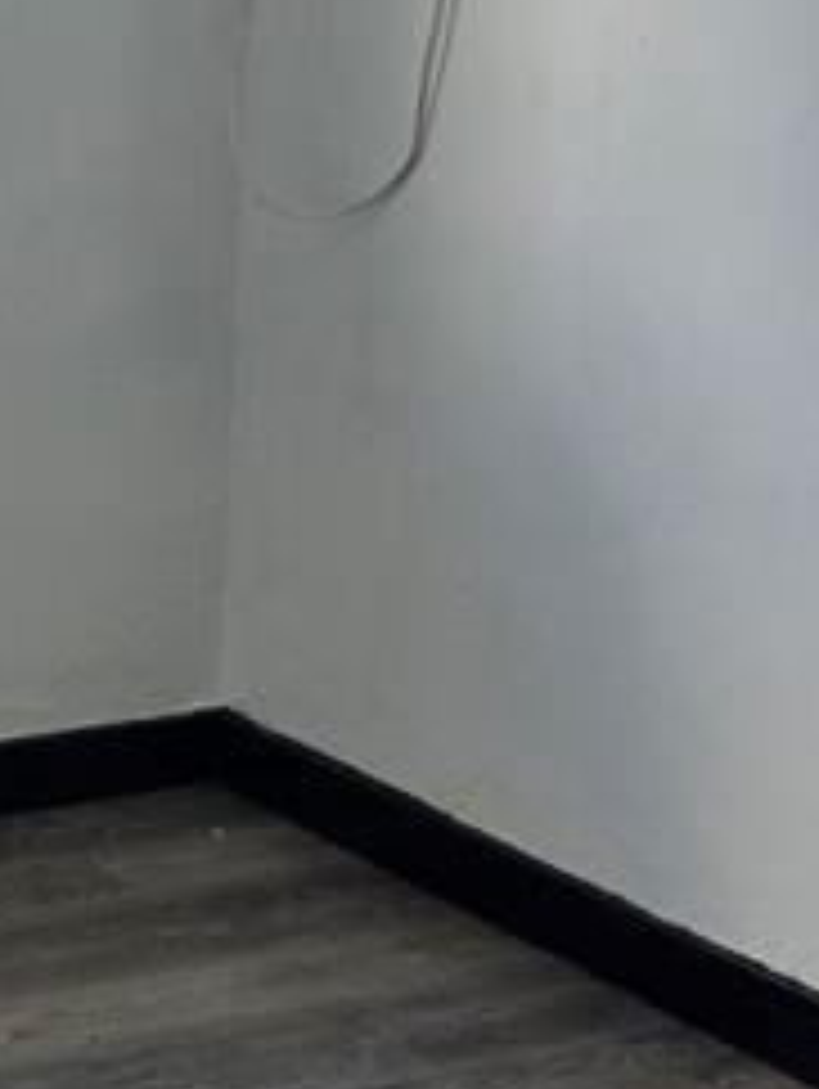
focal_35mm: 114
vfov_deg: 17.2
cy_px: 648
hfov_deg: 12.7
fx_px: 3590
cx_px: -158
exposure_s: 1/180
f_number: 1.7
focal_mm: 6.3
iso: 64
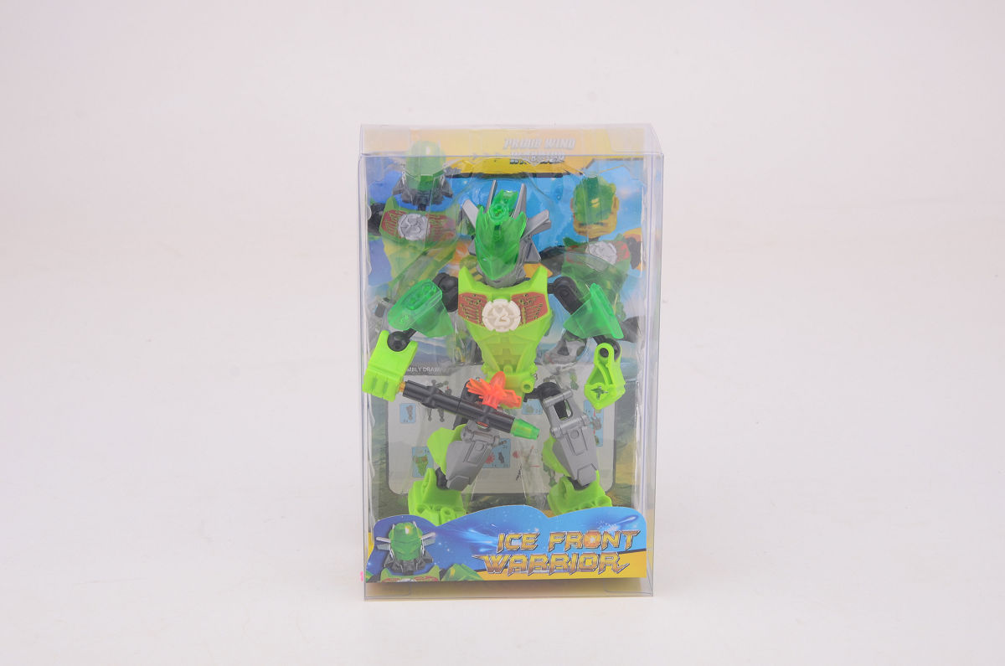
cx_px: 502
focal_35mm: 87
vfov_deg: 15.6
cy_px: 333
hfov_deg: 23.4
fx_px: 2424
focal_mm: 58
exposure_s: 1/125
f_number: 13
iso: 100
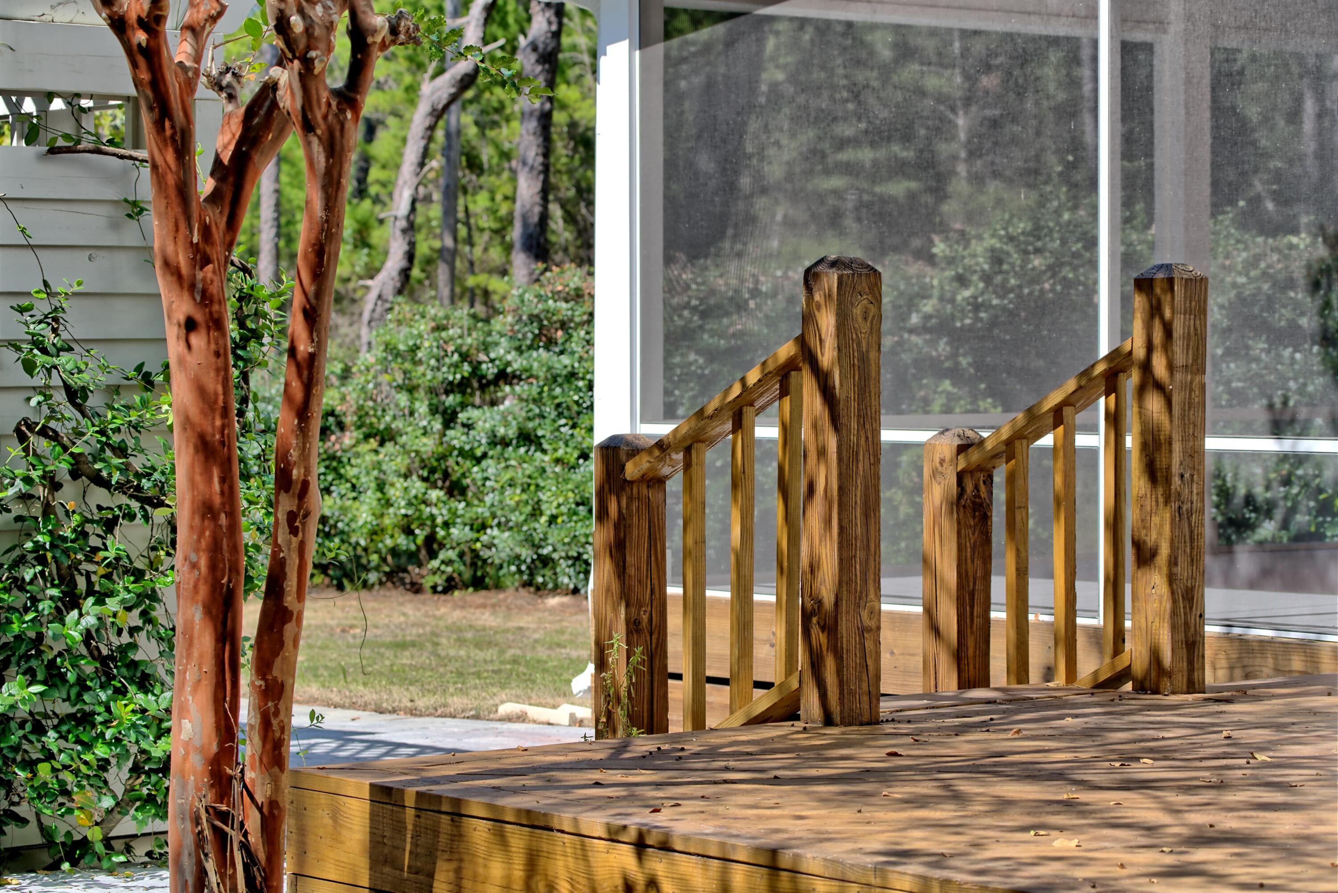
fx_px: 3718
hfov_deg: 20.4
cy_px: 446
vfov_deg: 13.7
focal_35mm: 100
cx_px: 669
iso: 100
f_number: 6.7
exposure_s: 1/125
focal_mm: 100
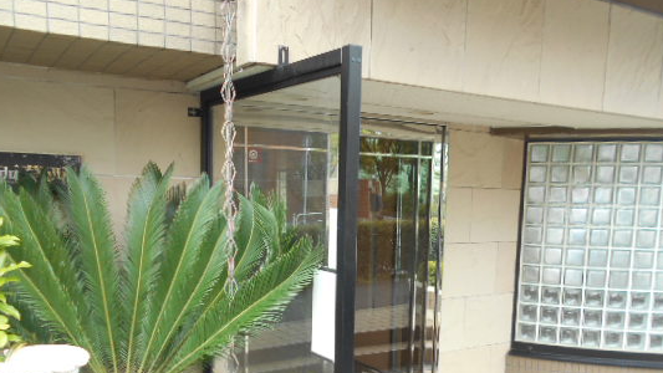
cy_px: 291
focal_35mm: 34
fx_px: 598
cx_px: 342
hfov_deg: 58.0
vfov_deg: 33.8
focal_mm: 4.6
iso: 80
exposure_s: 1/60
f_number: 3.2
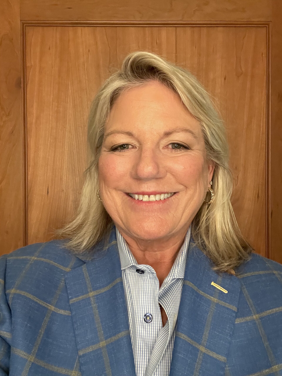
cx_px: 141
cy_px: 188
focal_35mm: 30
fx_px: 326
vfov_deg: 60.0
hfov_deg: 46.8
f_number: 2.2
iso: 400
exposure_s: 1/40
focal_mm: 2.71
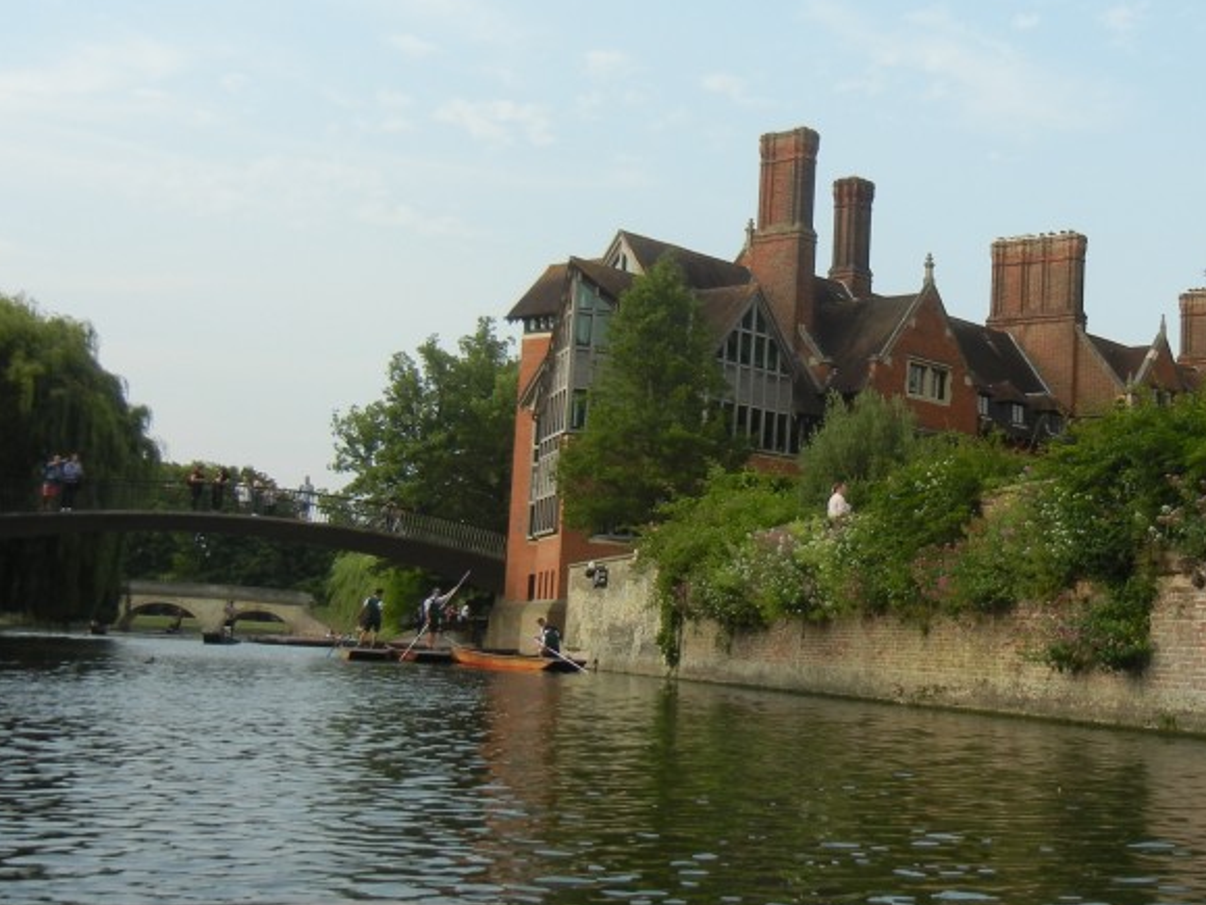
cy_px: 366
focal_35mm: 53
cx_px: 925
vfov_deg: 27.5
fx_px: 1846
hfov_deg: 35.3
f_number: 3.5
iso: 160
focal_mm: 5.4
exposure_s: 1/747
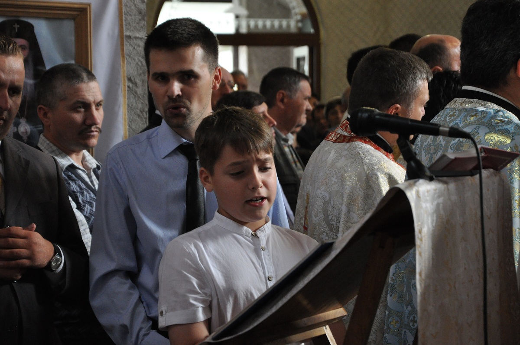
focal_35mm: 120
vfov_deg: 11.4
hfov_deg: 17.1
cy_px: 172
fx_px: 1731
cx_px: 260
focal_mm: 80
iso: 1600
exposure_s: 1/50
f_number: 5.3
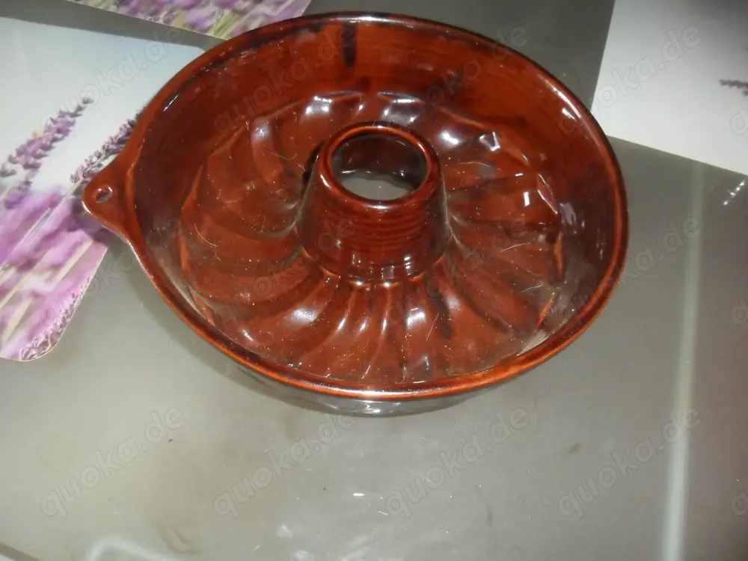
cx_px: 374
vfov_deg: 51.4
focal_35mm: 27
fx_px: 583
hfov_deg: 65.3
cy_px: 280
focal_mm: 4.9
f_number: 3.5
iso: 400
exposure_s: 1/45
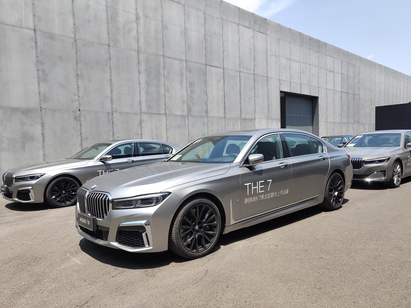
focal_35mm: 30
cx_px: 206
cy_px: 154
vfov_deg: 46.8
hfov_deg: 60.0
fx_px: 356
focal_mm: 4.35
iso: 50
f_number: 1.8
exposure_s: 1/1696
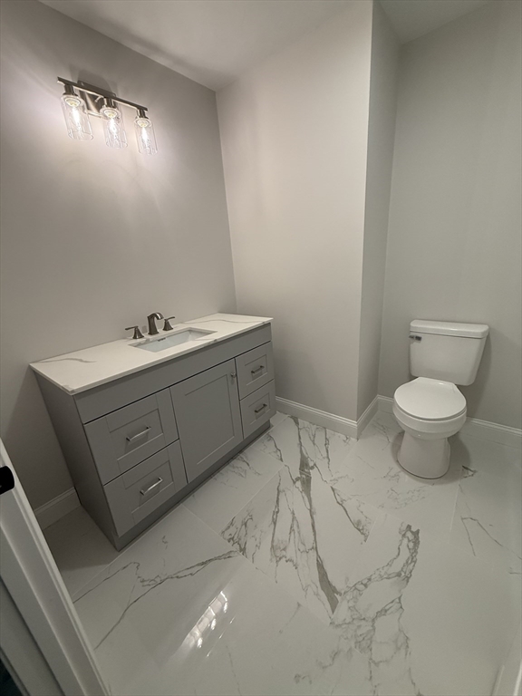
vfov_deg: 102.1
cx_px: 261
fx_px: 281
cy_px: 348
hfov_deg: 85.7
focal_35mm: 14
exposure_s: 1/120
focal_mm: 2.22
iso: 250
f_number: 2.2
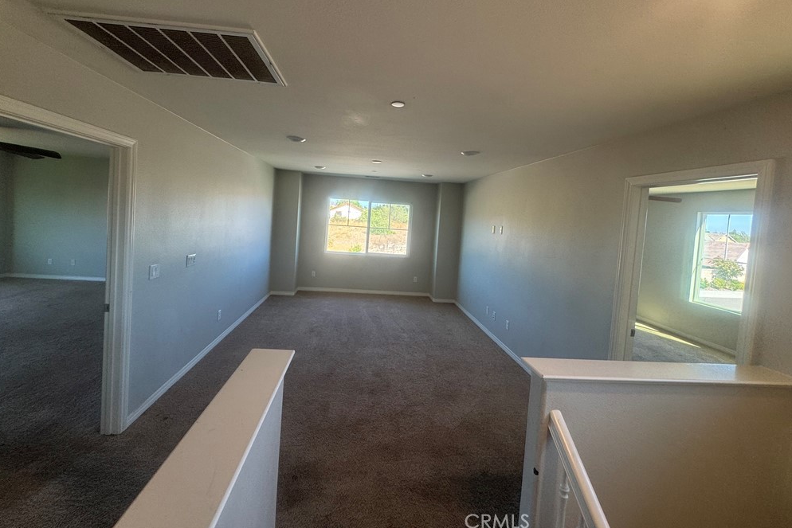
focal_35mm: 15
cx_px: 387
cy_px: 227
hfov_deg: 100.4
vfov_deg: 76.9
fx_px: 330
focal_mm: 2.22
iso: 125
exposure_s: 1/120
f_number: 2.2
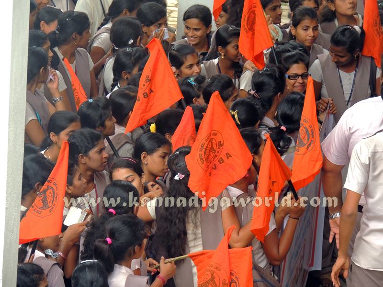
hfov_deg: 7.2
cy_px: 144
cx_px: 192
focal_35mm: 275
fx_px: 3043
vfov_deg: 5.4
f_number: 4.7
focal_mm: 49
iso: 360
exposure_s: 1/200
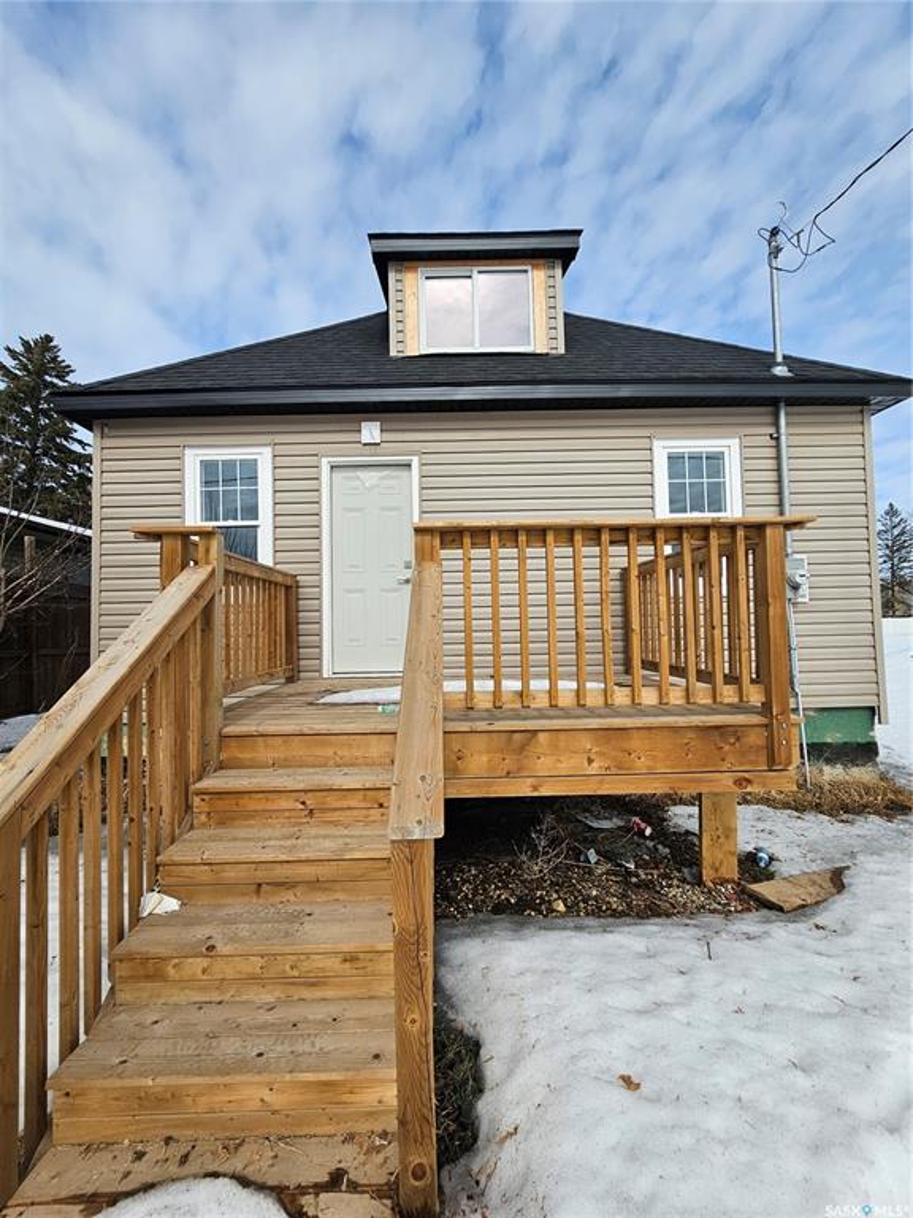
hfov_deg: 89.9
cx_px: 456
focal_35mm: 13
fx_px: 457
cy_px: 609
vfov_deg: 106.2
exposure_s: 1/4781
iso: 50
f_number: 2.2
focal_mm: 2.2
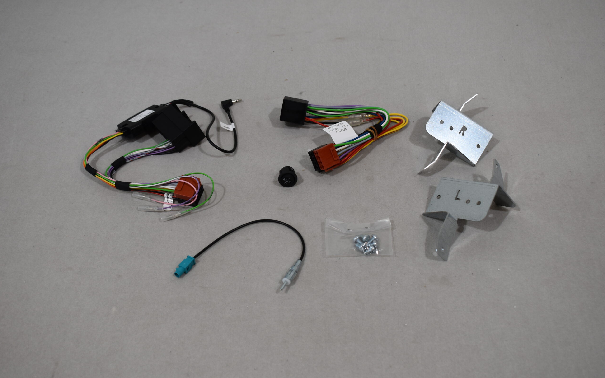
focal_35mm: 43
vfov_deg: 29.9
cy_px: 199
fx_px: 709
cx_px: 302
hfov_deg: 46.2
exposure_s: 1/125
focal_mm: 28
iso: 320
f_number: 5.6
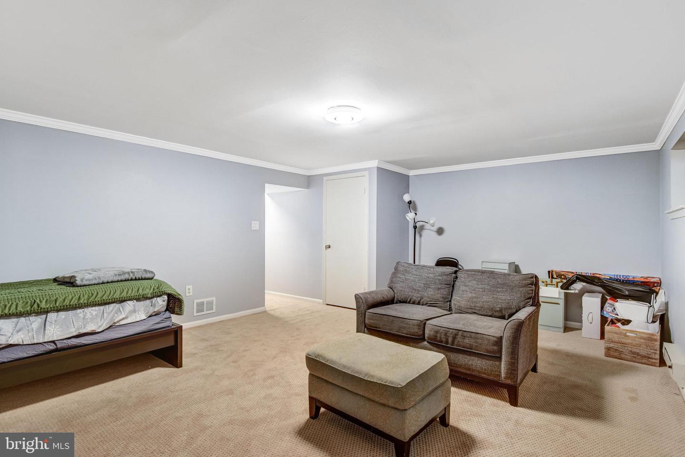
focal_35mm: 17
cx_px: 342
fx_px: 324
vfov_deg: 70.5
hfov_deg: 93.3
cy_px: 228
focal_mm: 17
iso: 400
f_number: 8
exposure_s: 1/3.33
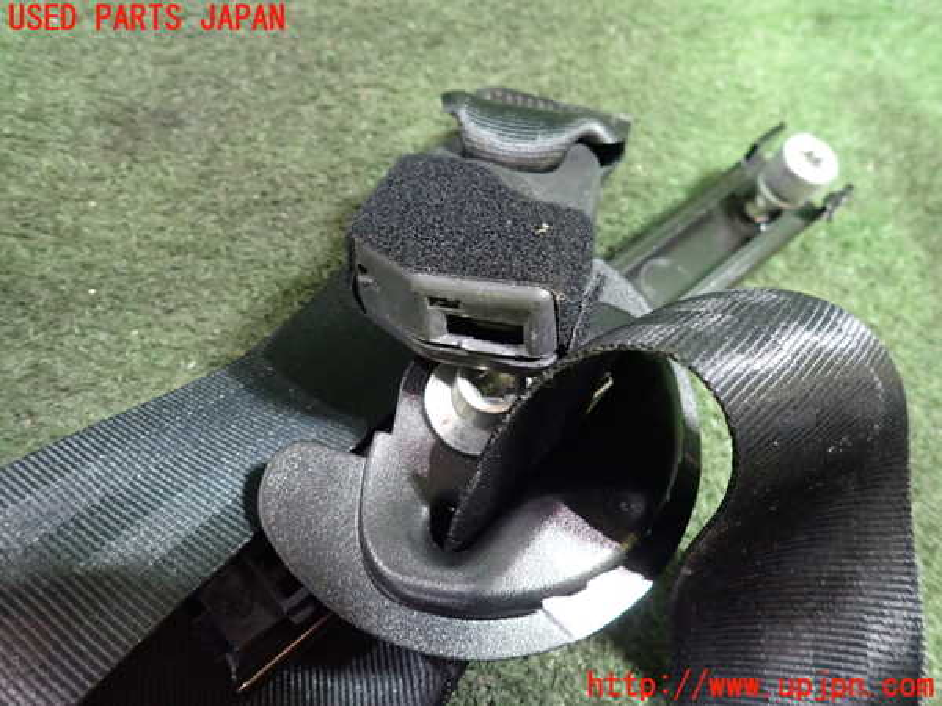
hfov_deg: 69.4
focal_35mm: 25
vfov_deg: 54.9
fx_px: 680
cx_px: 471
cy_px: 353
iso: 800
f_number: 2
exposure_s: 1/30
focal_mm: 4.5
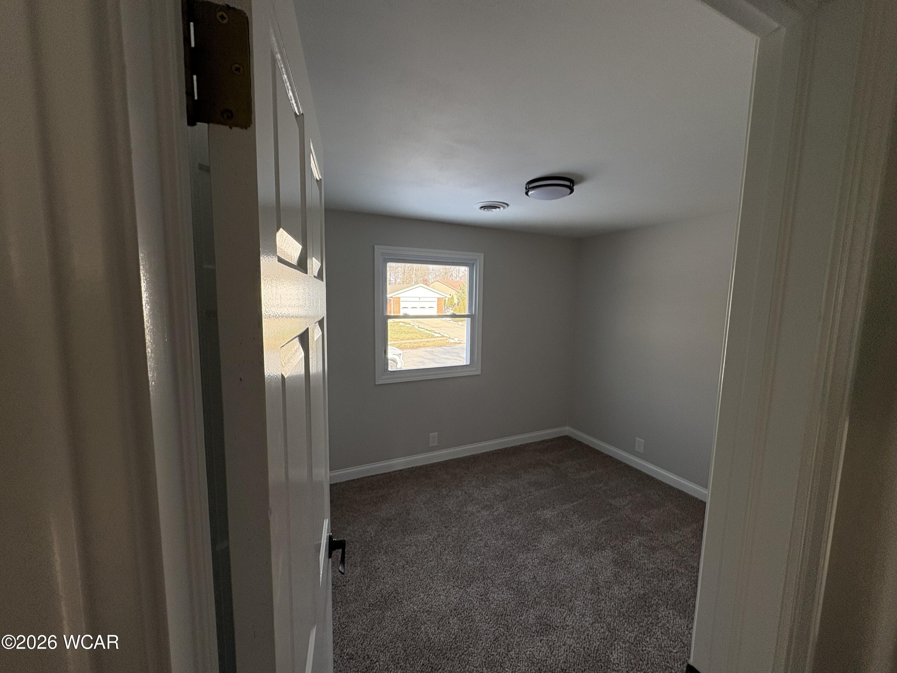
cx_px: 448
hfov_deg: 102.1
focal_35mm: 14
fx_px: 363
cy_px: 336
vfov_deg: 85.7
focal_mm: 2.22
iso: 125
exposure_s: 1/99
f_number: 2.2
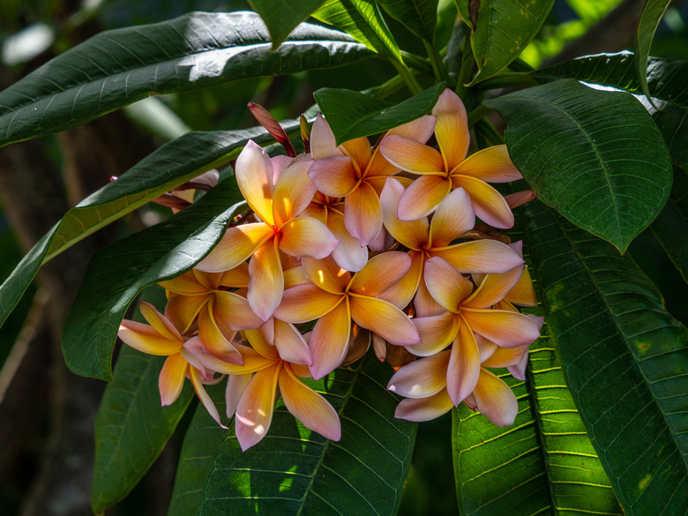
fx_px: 3260
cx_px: 344
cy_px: 258
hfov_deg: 12.0
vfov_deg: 9.1
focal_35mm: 164
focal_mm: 82
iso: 160
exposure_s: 1/400
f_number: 6.3
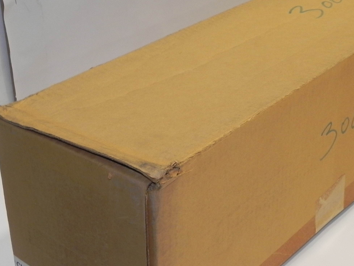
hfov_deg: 27.8
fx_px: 706
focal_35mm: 69
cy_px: 146
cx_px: 261
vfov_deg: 21.3
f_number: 3.2
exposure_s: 1/52.2
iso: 160
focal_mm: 6.6
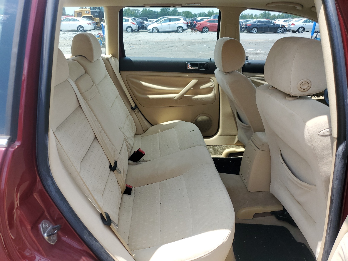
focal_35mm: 26
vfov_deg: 53.1
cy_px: 130
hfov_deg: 67.3
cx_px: 174
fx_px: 261
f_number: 1.5
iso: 50
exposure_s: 1/1250
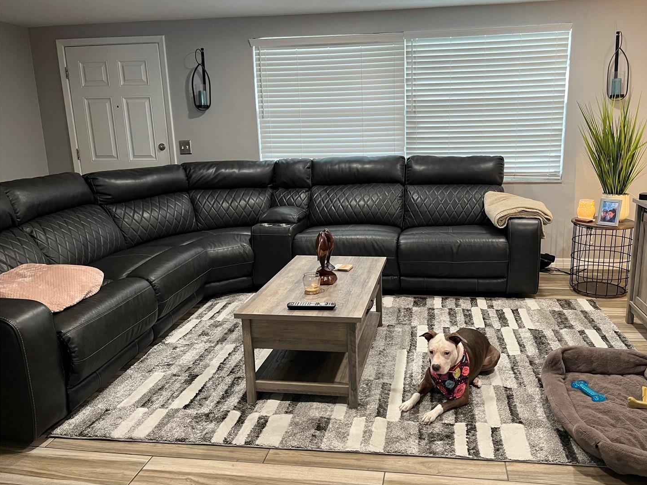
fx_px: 542
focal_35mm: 29
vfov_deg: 48.2
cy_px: 247
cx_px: 360
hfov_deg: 61.5
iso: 160
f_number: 1.6
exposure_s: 1/60
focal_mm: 5.1
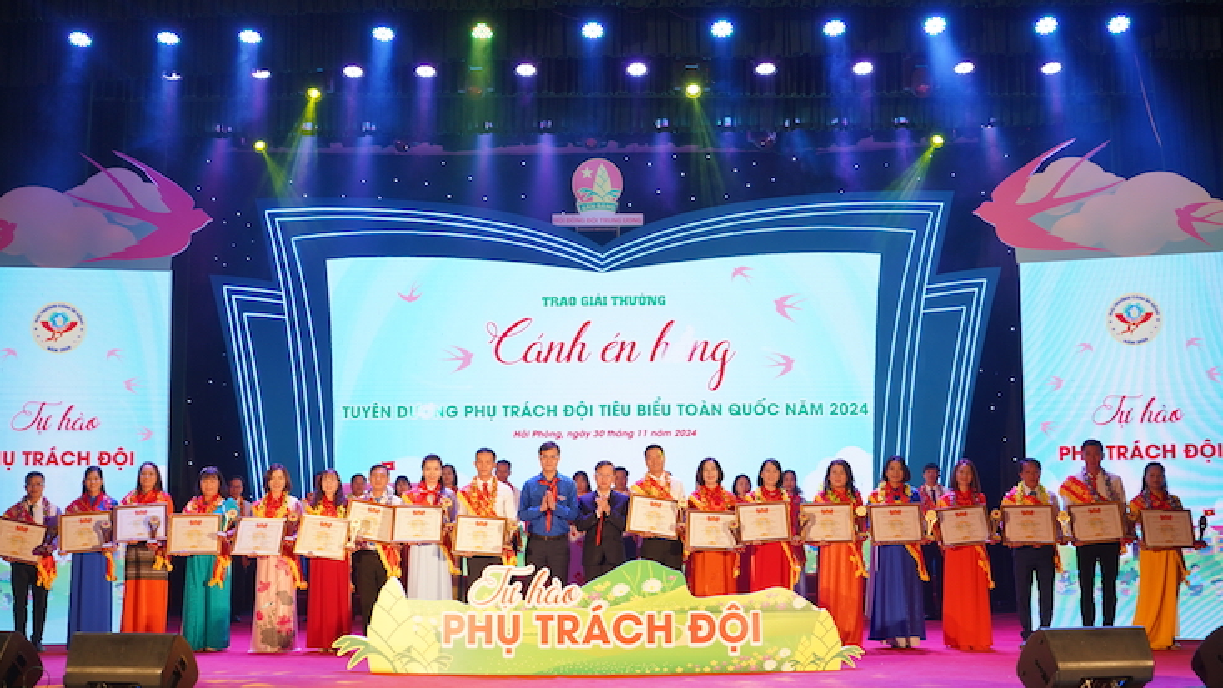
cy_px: 383
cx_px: 603
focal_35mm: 44
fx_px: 1427
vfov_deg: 27.1
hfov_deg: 46.4
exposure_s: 1/100
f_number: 4
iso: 400
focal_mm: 41
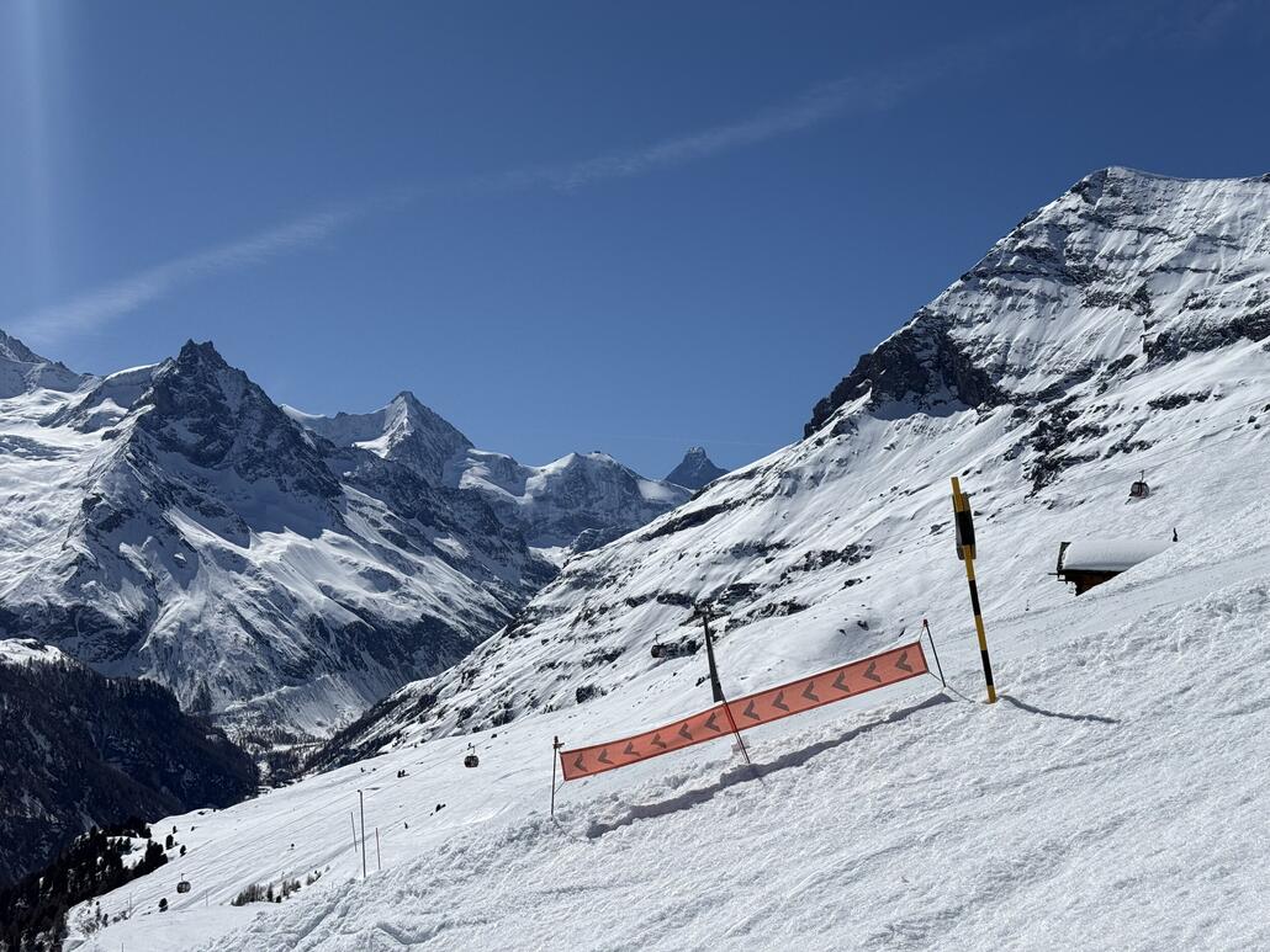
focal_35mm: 48
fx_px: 1761
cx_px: 635
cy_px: 476
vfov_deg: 30.3
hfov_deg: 39.6
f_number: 1.78
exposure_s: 1/16129
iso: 50
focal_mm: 6.76
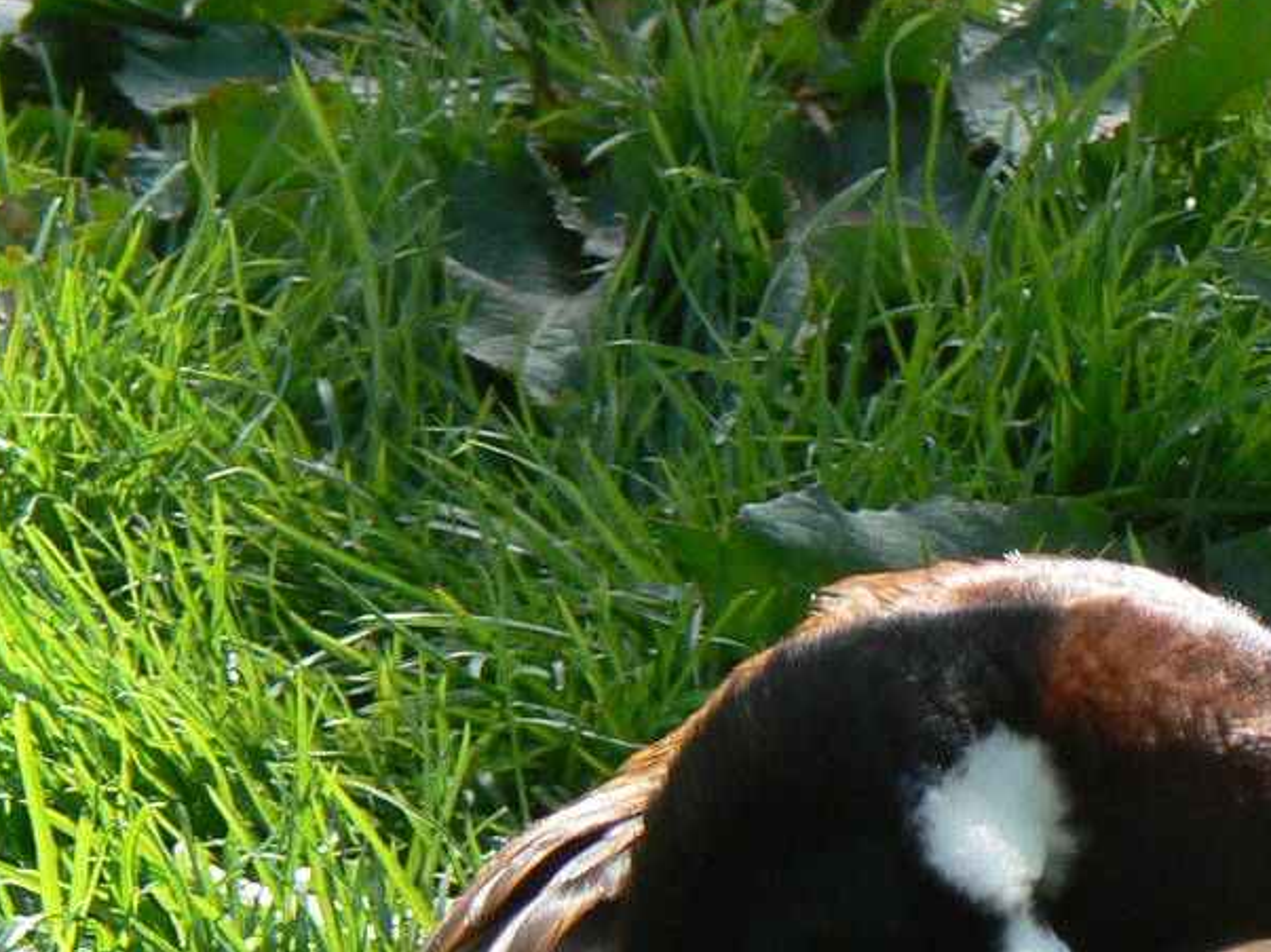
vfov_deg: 4.9
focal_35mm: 303
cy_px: 937
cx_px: 783
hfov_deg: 6.5
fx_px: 11121
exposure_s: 1/160
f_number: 5.6
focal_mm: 19
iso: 80
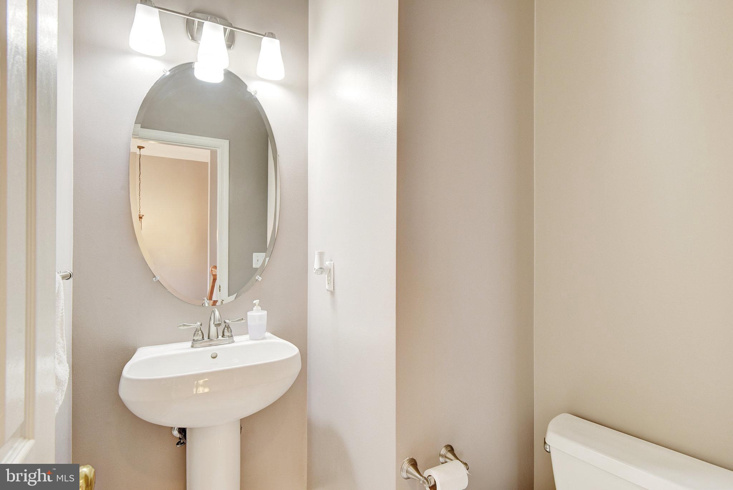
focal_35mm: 17
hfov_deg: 93.3
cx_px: 366
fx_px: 346
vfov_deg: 70.5
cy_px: 245
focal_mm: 17
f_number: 8
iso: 400
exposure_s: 1/15
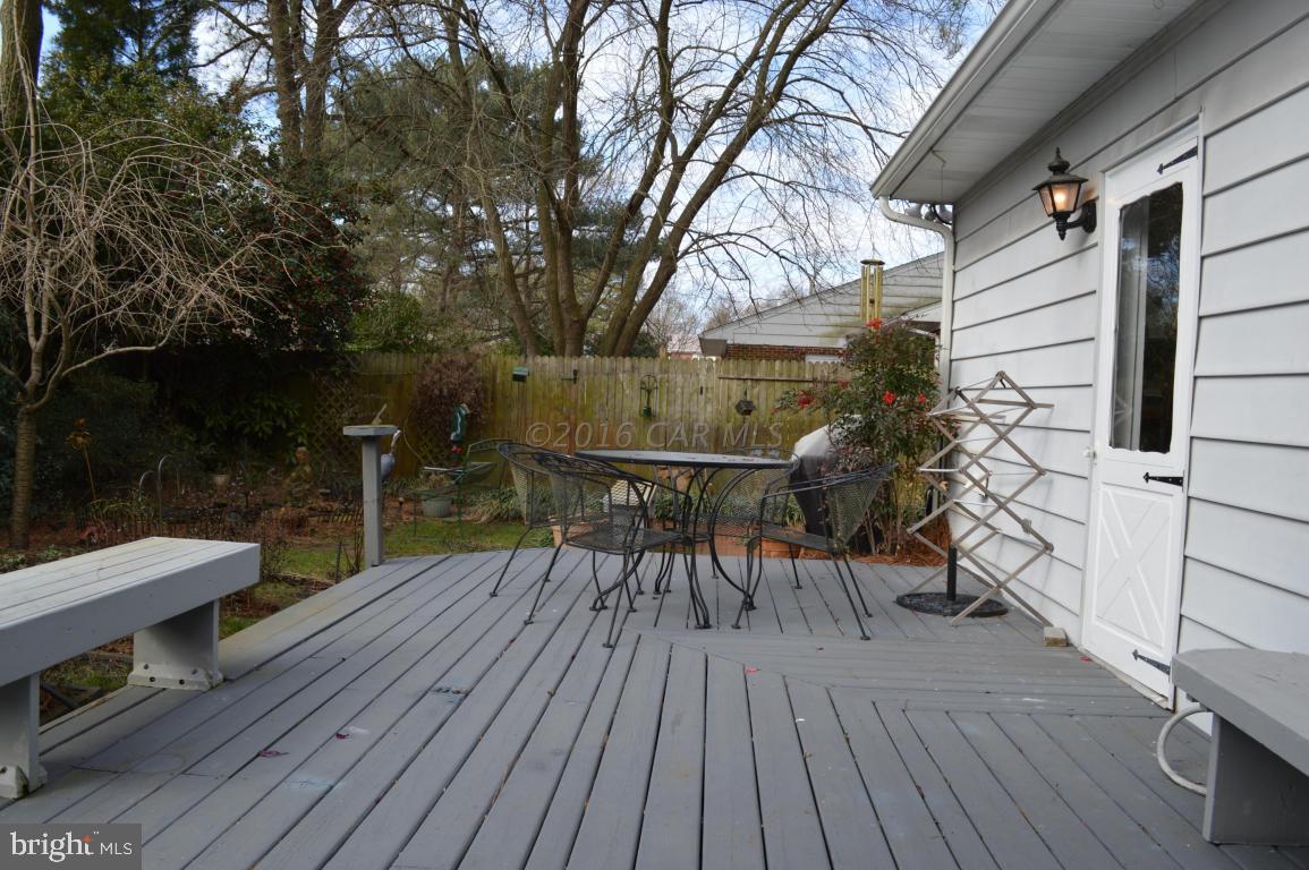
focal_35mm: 27
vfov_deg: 47.9
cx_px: 654
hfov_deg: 67.4
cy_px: 435
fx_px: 981
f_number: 5.6
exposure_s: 1/125
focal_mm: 18
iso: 100
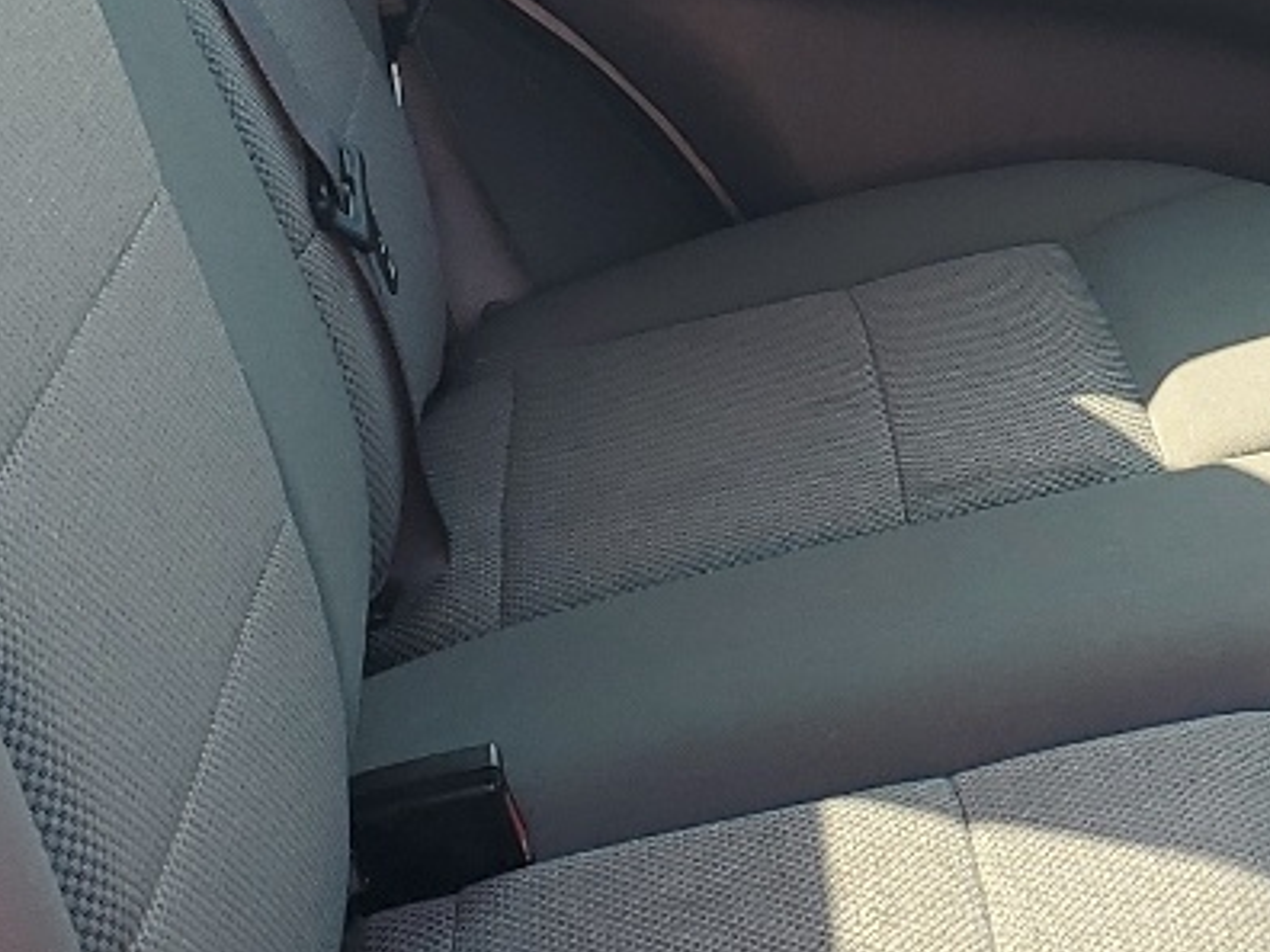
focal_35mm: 105
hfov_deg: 18.2
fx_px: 3852
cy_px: 333
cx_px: 1312
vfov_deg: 14.1
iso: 50
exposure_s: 1/233
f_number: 1.5
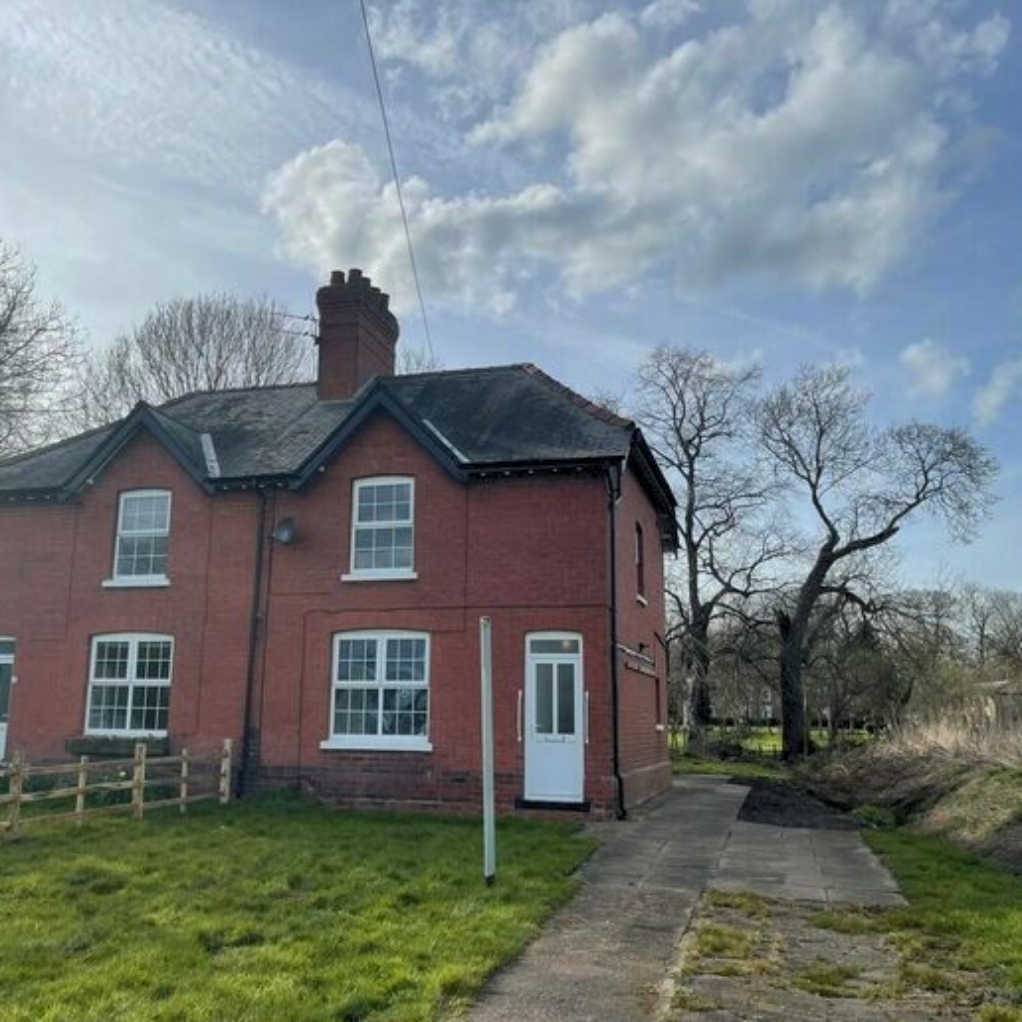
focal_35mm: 30
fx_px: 1002
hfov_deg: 53.9
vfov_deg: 54.0
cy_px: 518
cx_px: 442
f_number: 1.6
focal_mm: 5.1
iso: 32
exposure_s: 1/5618
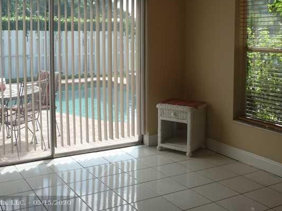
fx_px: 391
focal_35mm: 48
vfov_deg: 29.9
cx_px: 119
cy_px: 59
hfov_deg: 39.5
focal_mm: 5.3
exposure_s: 1/125
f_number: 3.5
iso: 100
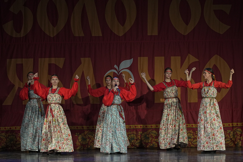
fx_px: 952
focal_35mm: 141
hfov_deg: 14.6
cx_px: 122
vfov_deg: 9.7
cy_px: 81
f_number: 4
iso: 2000
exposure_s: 1/400
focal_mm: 94
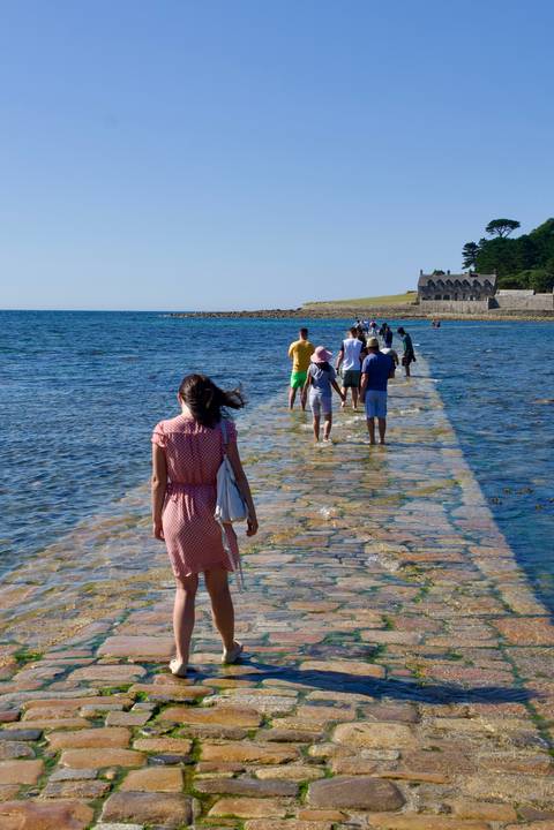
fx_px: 831
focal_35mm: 36
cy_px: 415
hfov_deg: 36.9
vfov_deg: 53.1
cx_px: 277
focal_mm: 24
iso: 100
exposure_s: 1/200
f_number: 11
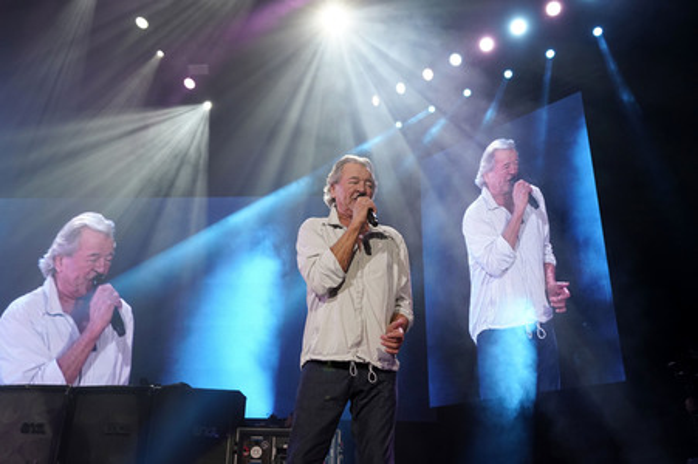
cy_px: 232
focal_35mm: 31
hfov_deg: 60.3
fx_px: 601
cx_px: 349
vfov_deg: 42.3
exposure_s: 1/400
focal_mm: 31
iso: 1600
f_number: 5.6
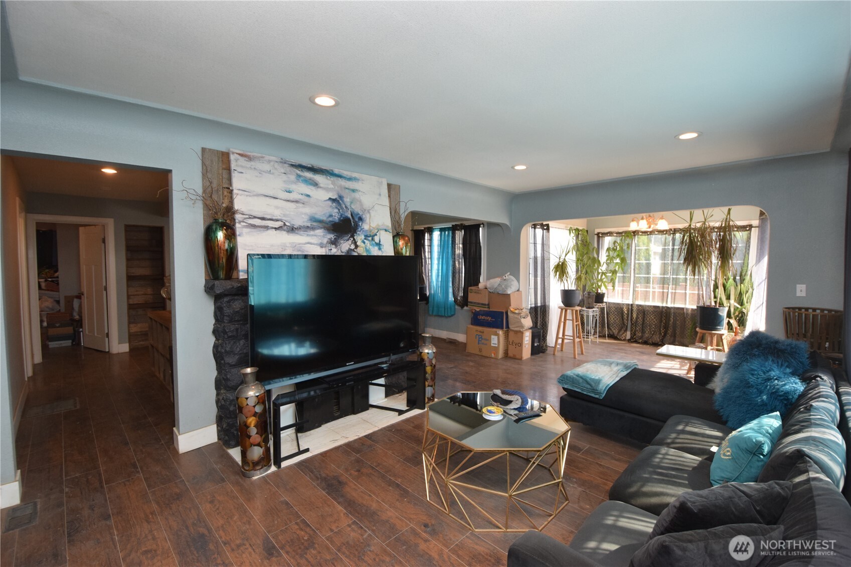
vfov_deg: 77.3
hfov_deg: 100.4
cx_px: 426
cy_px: 284
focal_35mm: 15
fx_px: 355
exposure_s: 1/100
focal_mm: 10
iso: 800
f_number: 5
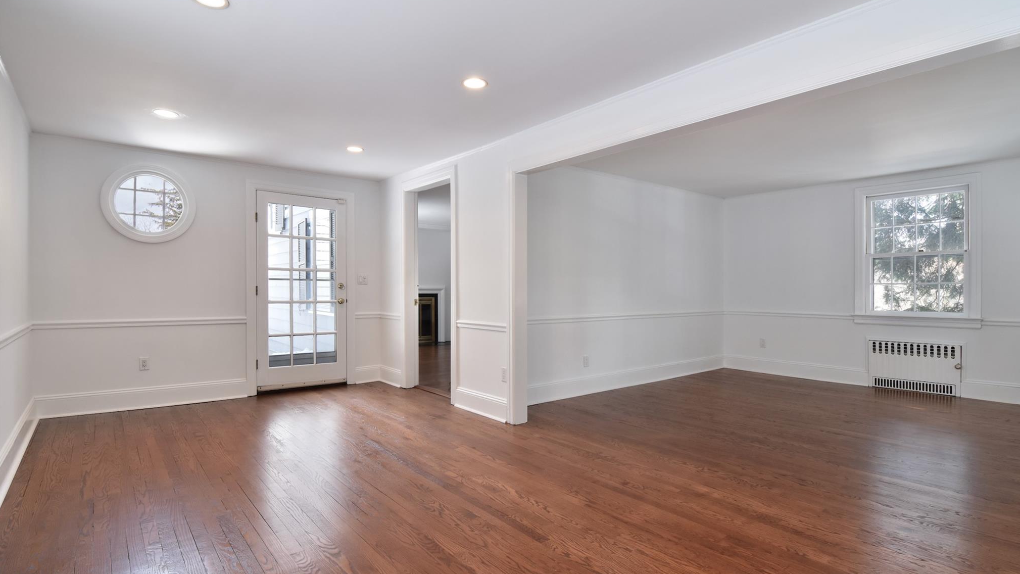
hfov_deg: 94.2
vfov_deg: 62.4
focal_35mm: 18
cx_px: 515
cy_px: 281
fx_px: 474
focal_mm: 11
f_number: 8
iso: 640
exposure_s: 1/40
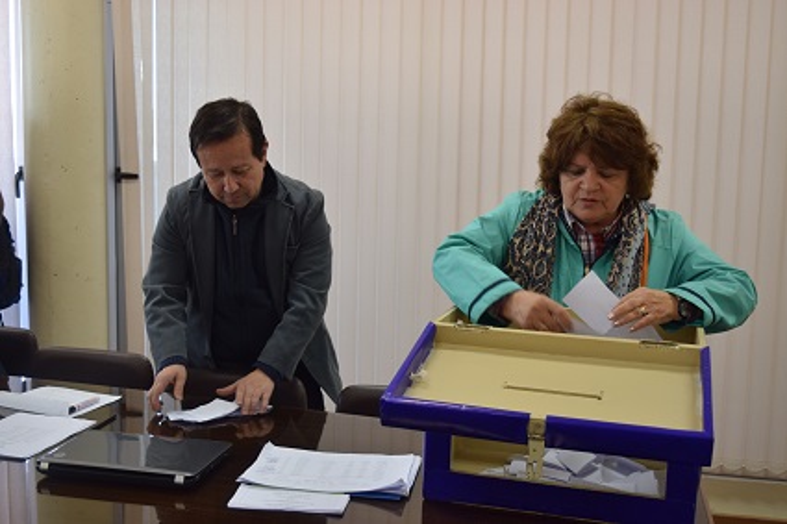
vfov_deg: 31.9
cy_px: 262
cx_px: 394
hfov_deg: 46.4
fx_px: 918
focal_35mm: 42
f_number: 4.2
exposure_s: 1/80
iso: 400
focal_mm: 28
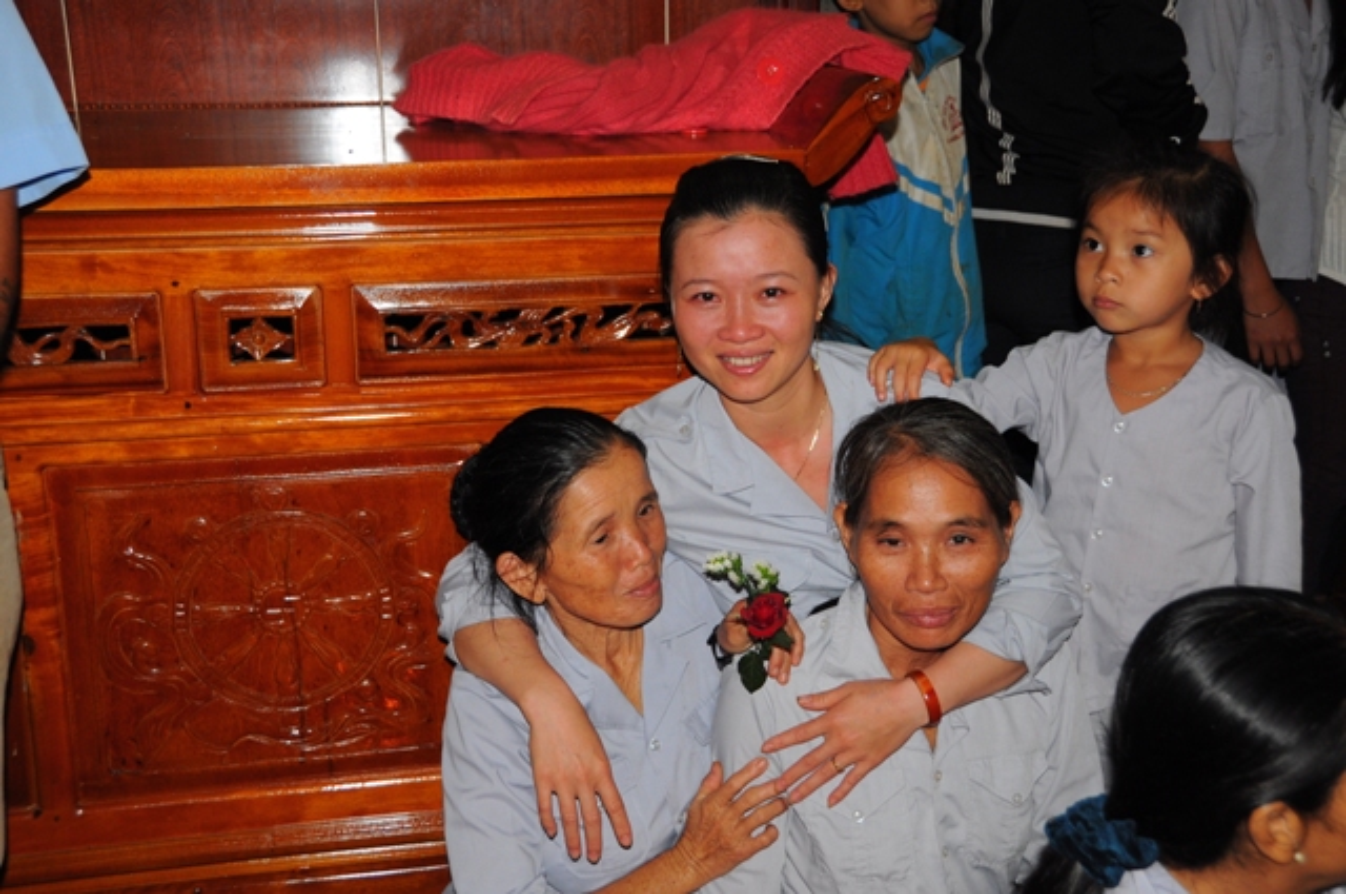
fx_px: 1792
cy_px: 447
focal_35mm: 48
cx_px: 673
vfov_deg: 28.0
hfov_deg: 41.2
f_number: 4
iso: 640
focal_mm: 32
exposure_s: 1/60
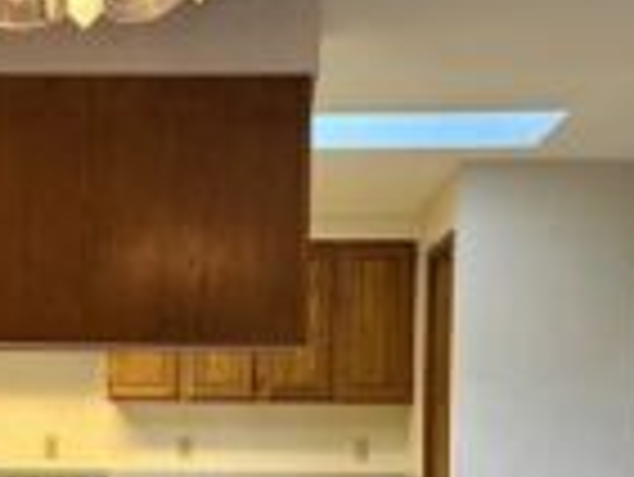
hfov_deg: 28.3
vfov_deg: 21.2
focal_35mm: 68
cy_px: 432
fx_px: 1246
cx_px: 189
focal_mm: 6.86
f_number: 1.78
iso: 250
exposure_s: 1/60
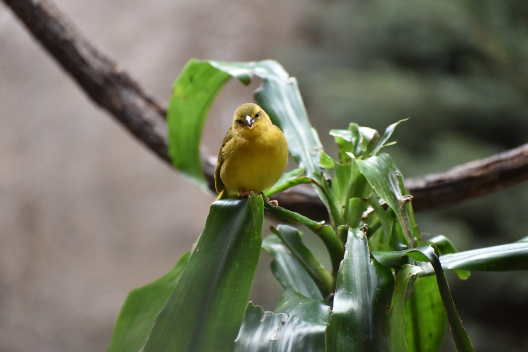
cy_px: 176
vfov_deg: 5.9
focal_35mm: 231
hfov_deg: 8.9
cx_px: 264
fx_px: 3388
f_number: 5.3
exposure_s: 1/500
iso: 6400
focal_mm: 230
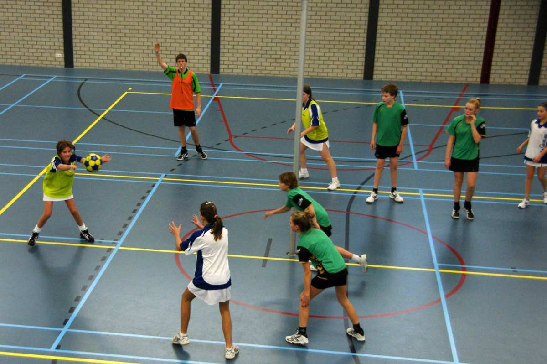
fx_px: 683
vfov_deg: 29.8
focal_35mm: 45
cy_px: 182
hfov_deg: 43.6
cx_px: 274
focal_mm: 30
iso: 800
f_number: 4
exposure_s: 1/160
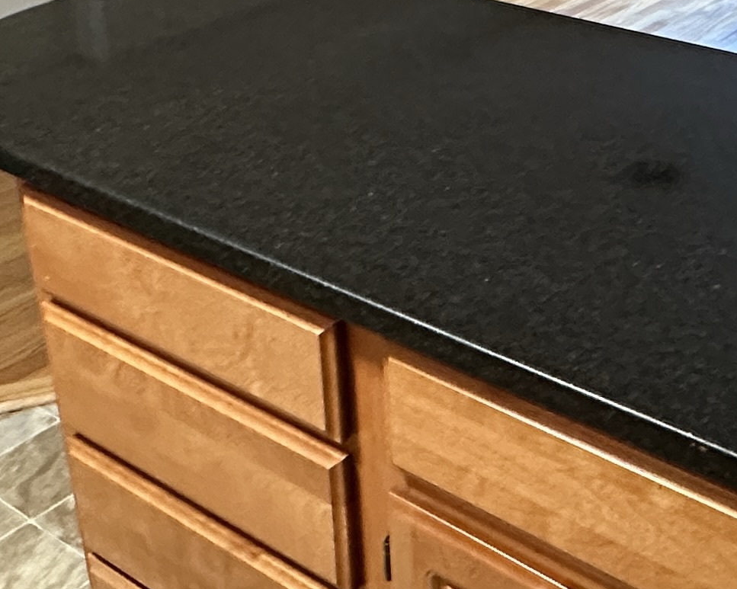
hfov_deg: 32.8
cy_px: 147
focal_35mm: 57
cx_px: 488
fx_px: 1243
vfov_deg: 26.3
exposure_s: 1/60
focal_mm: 2.22
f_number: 2.2
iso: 800
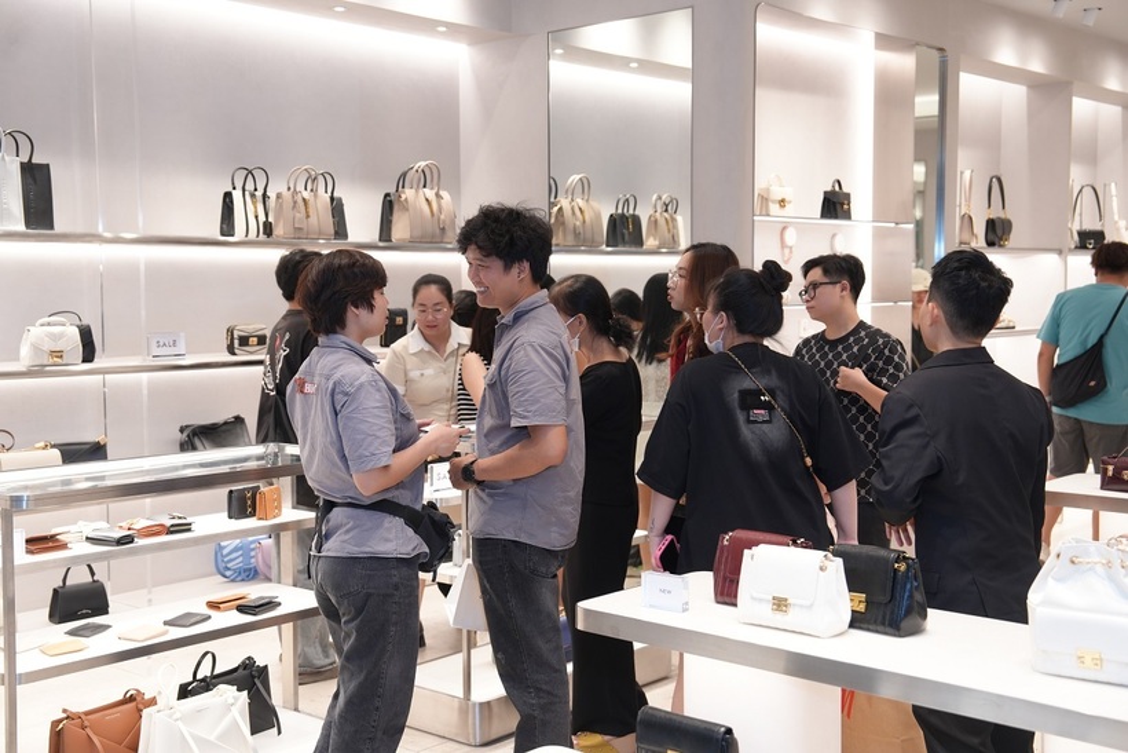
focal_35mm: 44
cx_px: 564
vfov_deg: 30.5
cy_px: 376
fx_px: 1379
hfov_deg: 44.5
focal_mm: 44
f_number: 3.5
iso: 640
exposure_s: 1/160
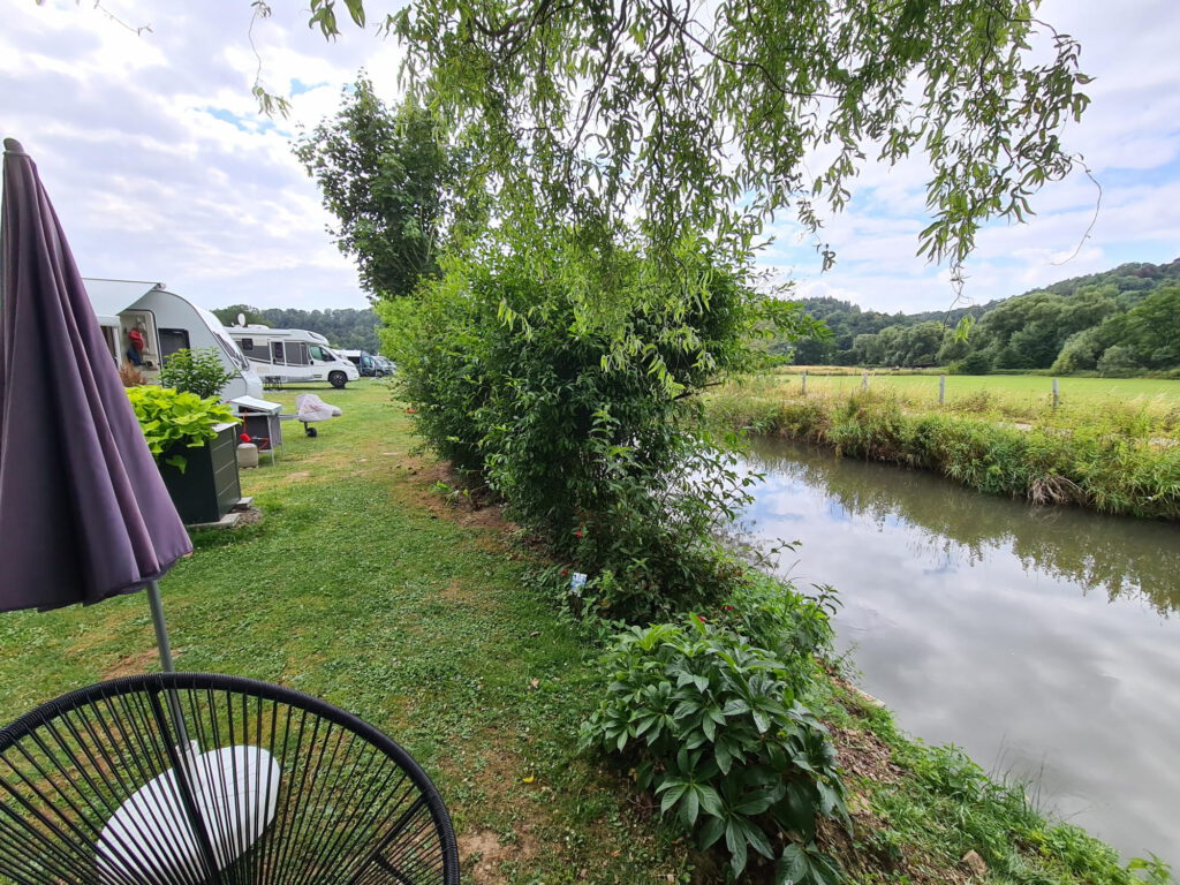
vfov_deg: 89.9
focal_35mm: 13
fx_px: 443
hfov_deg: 106.2
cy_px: 442
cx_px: 590
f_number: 2.2
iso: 50
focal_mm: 2.2
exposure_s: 1/494
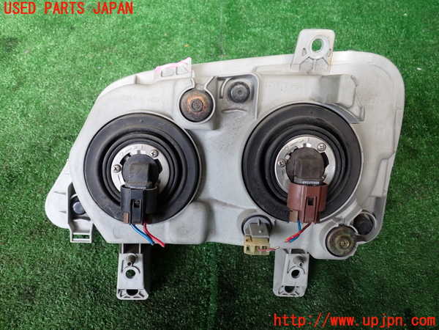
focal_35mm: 30
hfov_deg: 60.0
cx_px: 220
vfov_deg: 46.8
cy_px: 165
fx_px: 380
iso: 200
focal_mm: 5.4
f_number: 2.3
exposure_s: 1/125
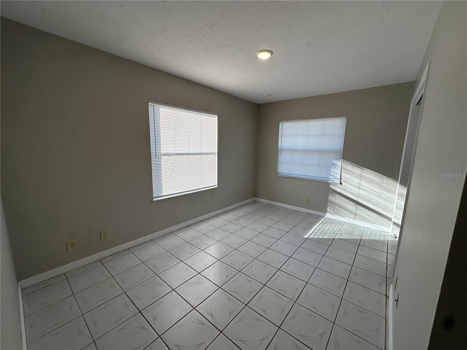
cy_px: 175
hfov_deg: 102.1
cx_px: 234
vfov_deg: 85.7
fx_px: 189
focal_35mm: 14
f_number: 2.2
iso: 40
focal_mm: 2.22
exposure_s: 1/234
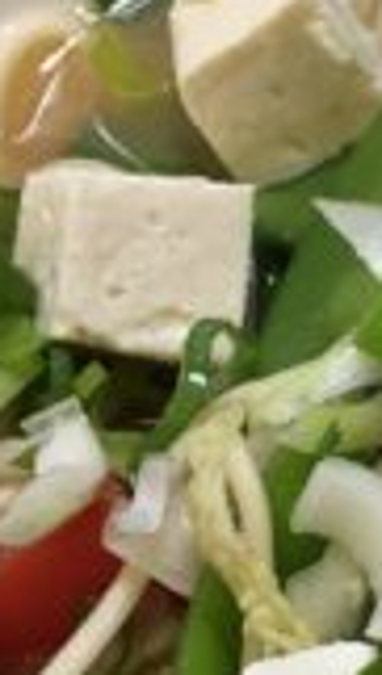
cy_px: 507
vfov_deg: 20.8
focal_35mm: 102
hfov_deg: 11.0
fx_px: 1830
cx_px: 709
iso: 32
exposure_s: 1/33
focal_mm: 4.15
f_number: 2.2
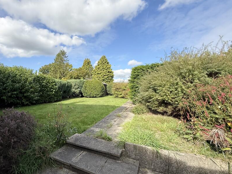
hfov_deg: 86.0
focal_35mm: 18
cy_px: 95
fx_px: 121
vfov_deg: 71.4
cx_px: 87
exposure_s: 1/928
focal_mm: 2.22
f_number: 2.2
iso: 50
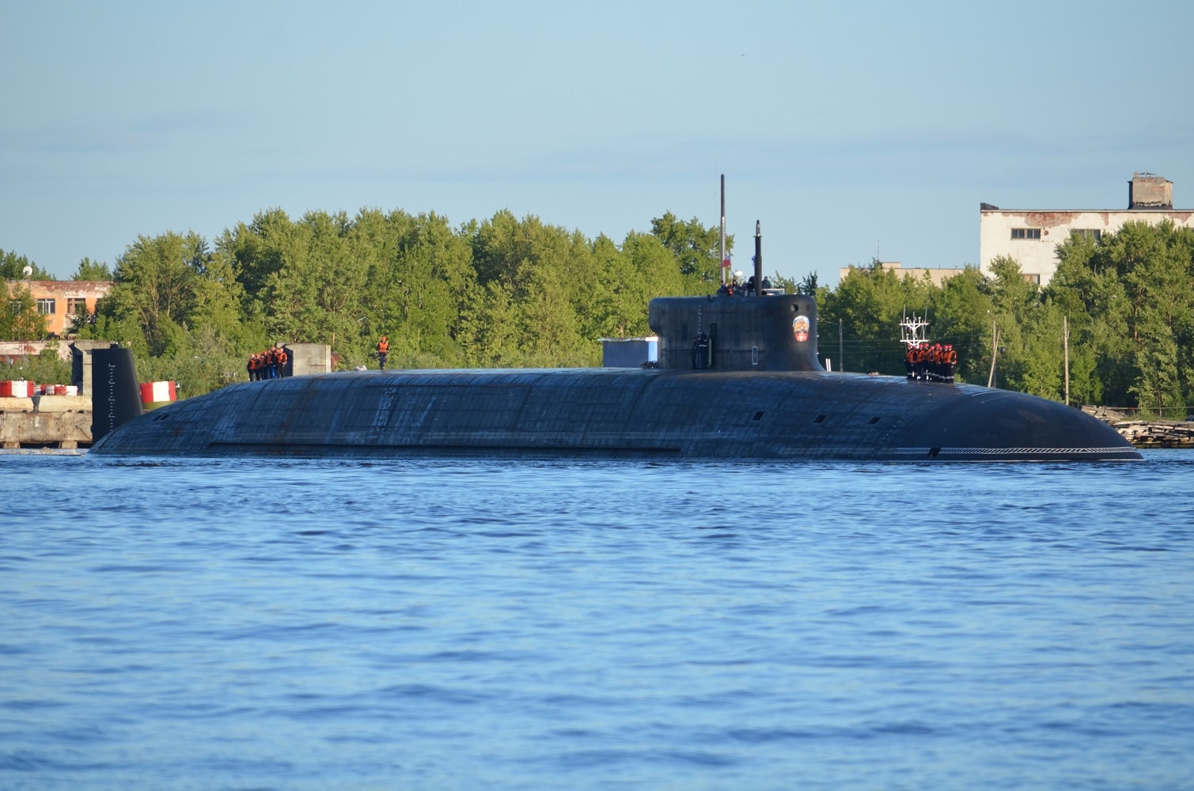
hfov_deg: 5.7
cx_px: 597
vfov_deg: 3.8
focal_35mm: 360
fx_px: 11917
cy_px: 396
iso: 200
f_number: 6.3
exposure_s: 1/640
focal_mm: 240
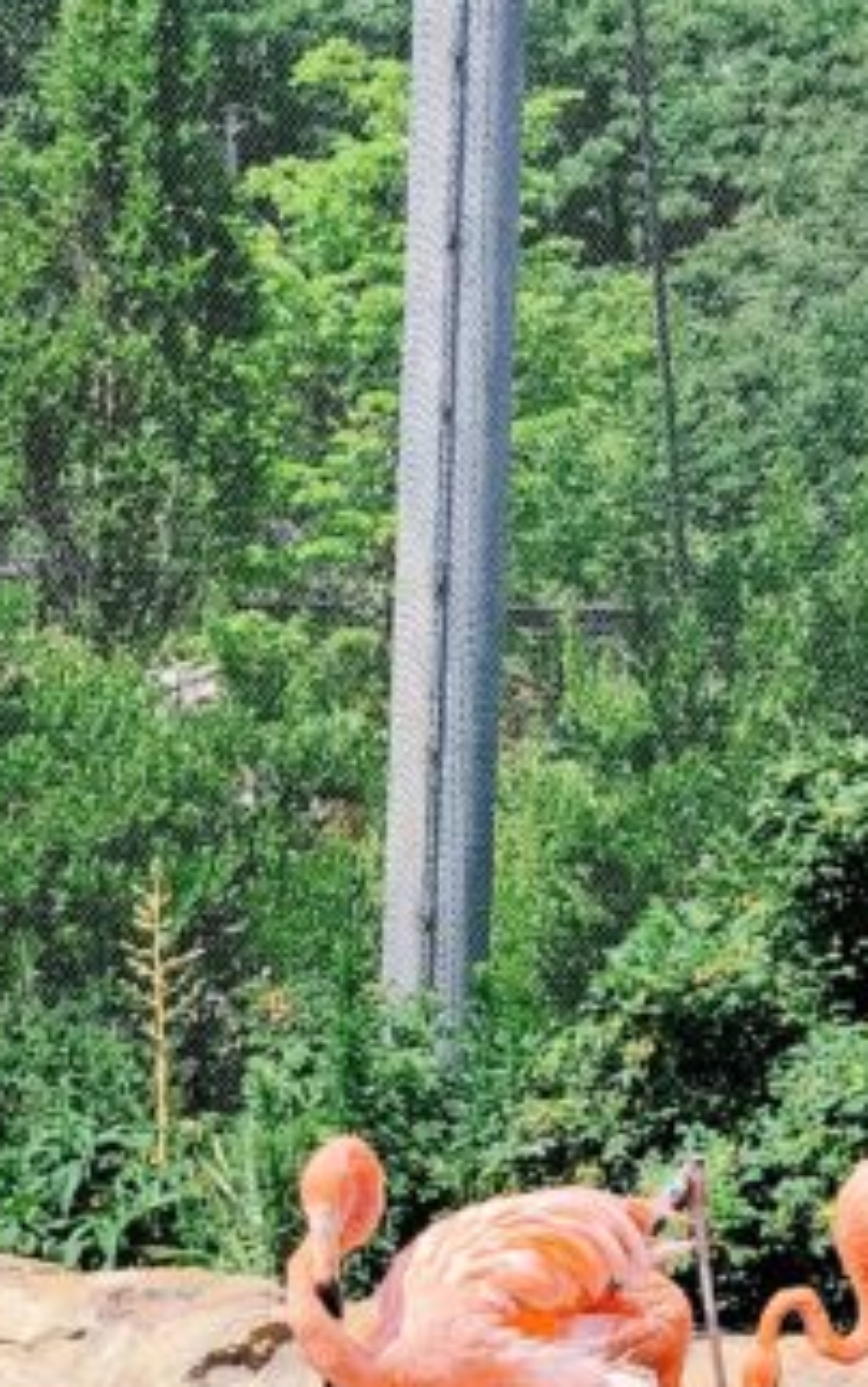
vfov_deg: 20.8
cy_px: 1593
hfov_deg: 13.8
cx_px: 73
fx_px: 3556
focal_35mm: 94
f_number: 1.8
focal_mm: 4
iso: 20
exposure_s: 1/1700
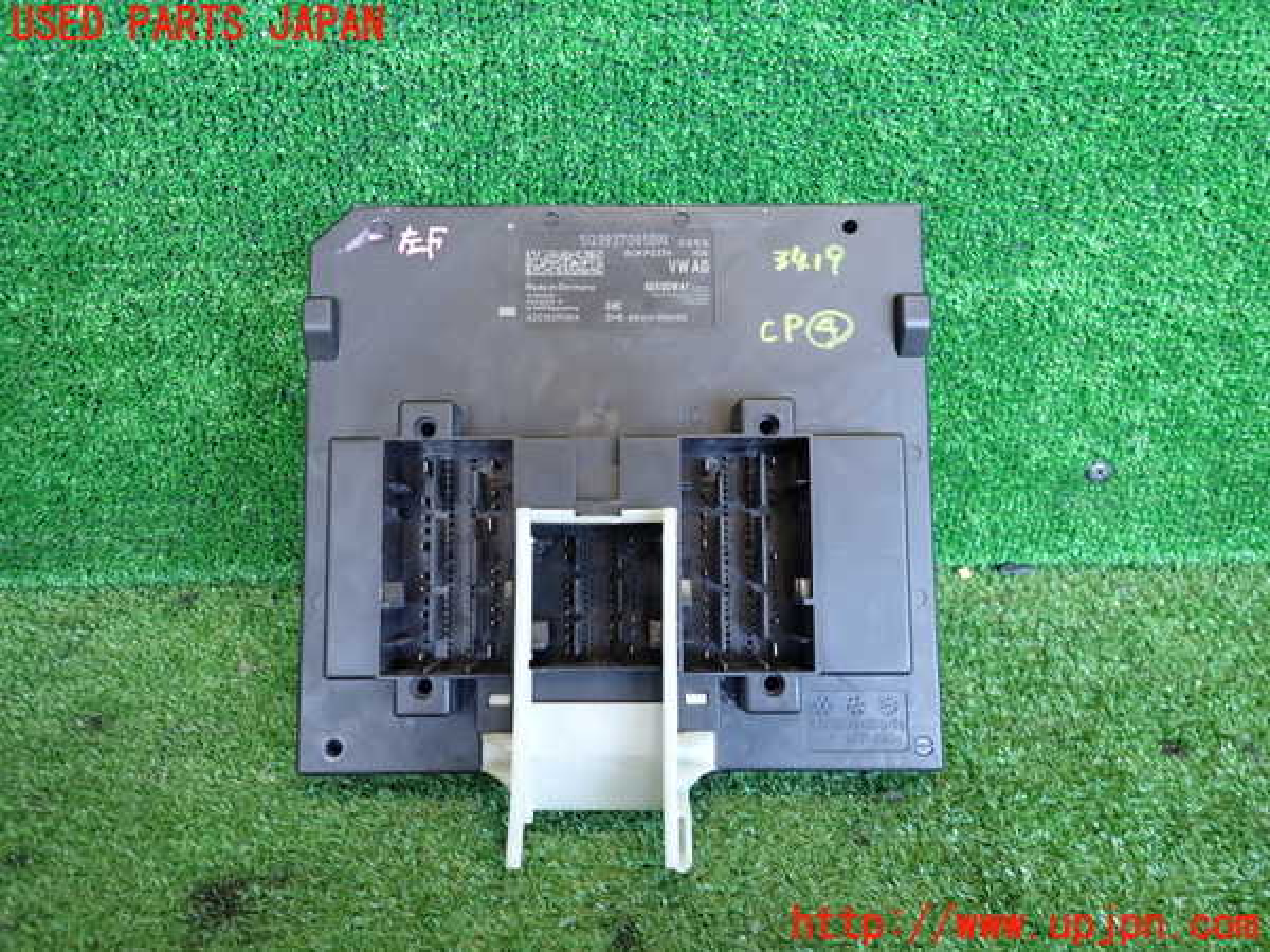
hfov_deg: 69.4
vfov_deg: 54.9
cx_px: 635
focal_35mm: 25
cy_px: 476
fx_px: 917
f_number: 2
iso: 200
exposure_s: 1/40
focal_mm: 4.5
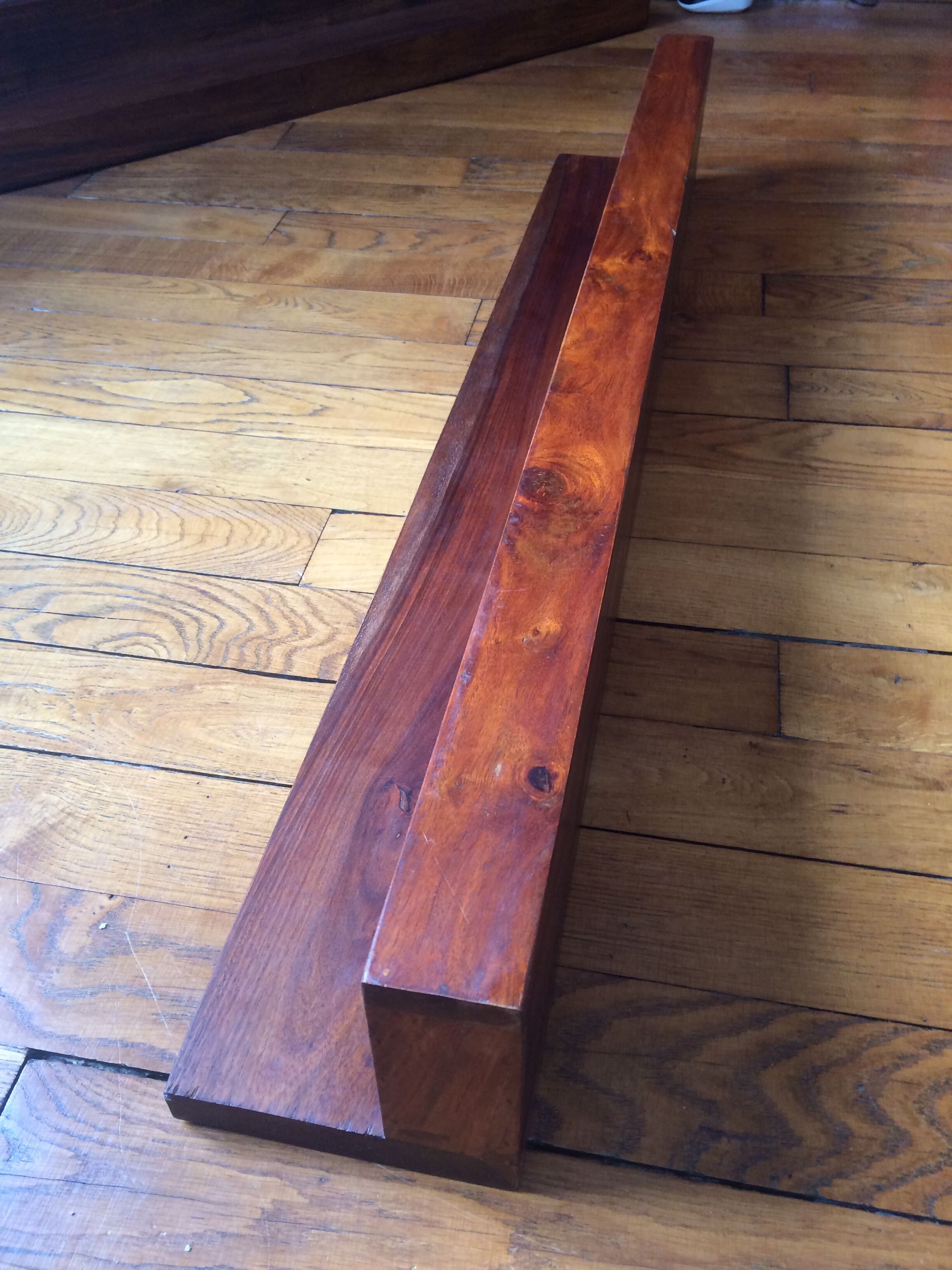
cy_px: 635
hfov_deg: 48.2
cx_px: 476
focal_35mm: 29
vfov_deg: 61.7
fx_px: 1063
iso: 50
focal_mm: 4.15
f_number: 2.2
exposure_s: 1/33
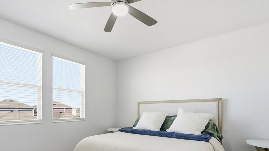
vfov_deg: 52.0
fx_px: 150
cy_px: 107
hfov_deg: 83.3
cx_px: 116
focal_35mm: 21
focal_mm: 14
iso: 125
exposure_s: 1/80
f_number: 8
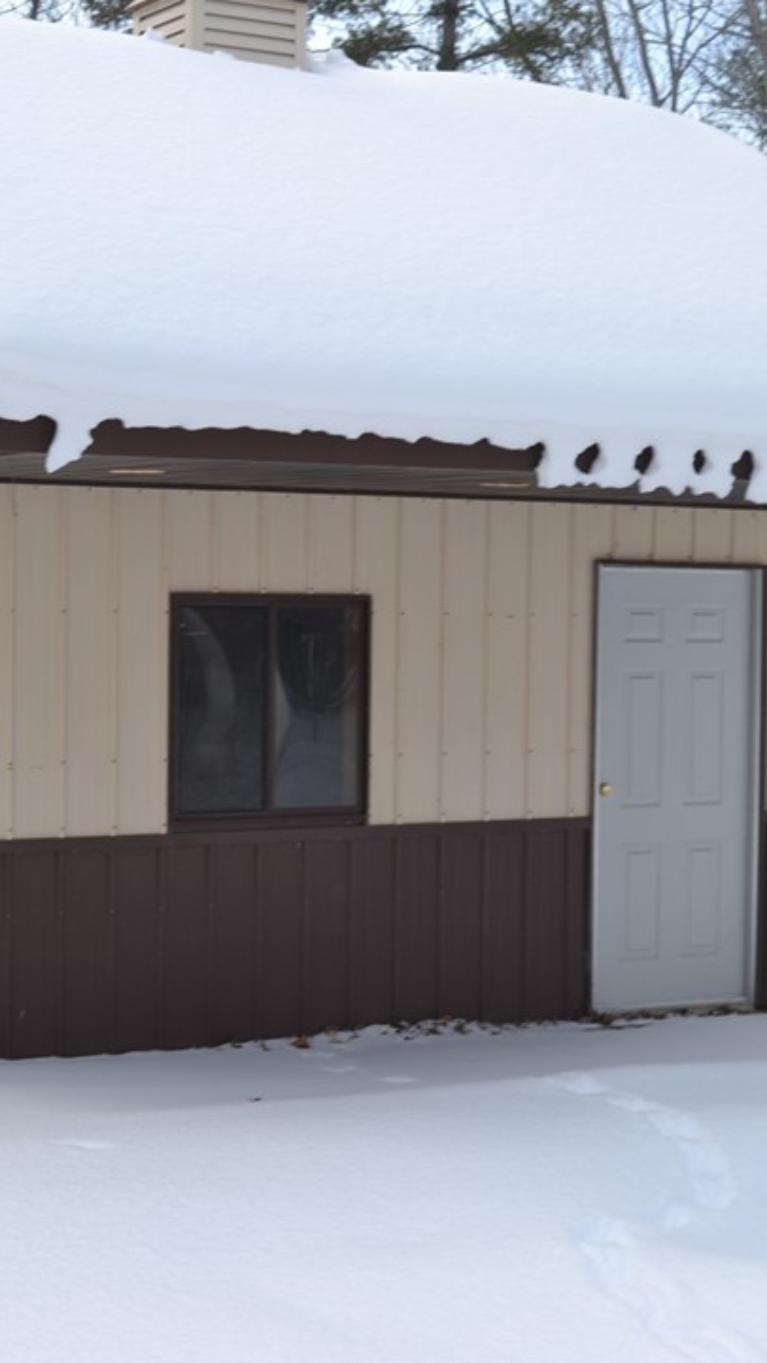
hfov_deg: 17.0
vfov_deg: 29.7
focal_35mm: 71
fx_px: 2565
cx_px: 327
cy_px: 681
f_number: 7.1
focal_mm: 30
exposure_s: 1/200
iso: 100
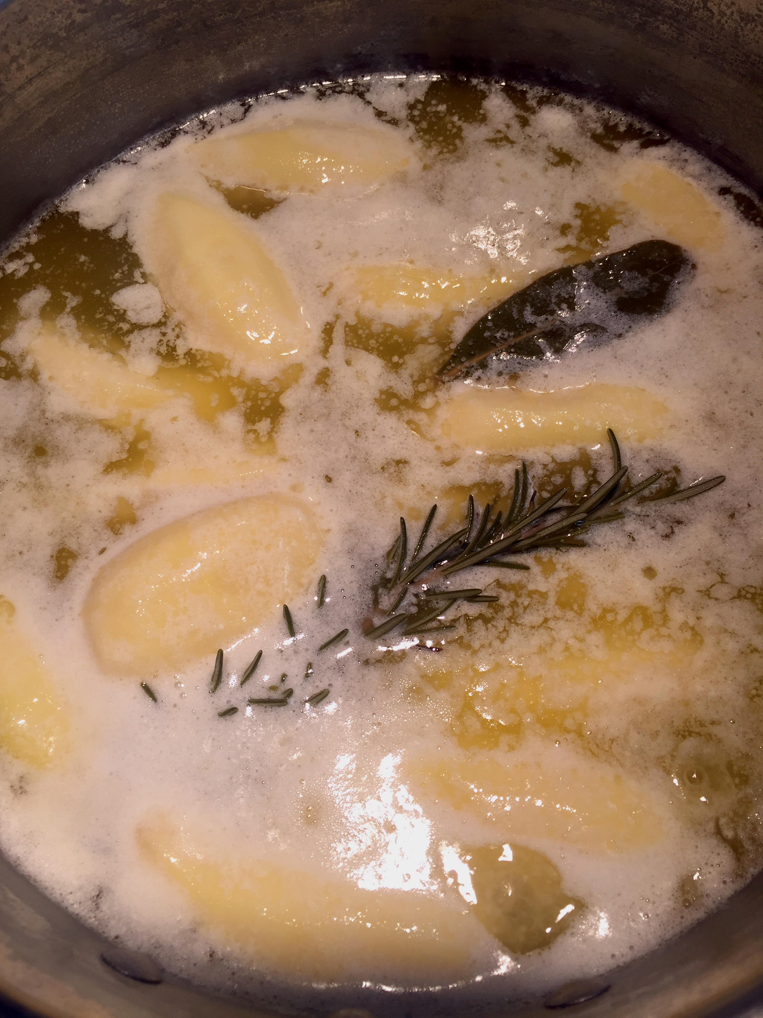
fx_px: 852
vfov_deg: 61.7
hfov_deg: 48.2
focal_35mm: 29
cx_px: 382
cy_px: 509
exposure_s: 1/127
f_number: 2.2
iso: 32
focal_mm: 4.15
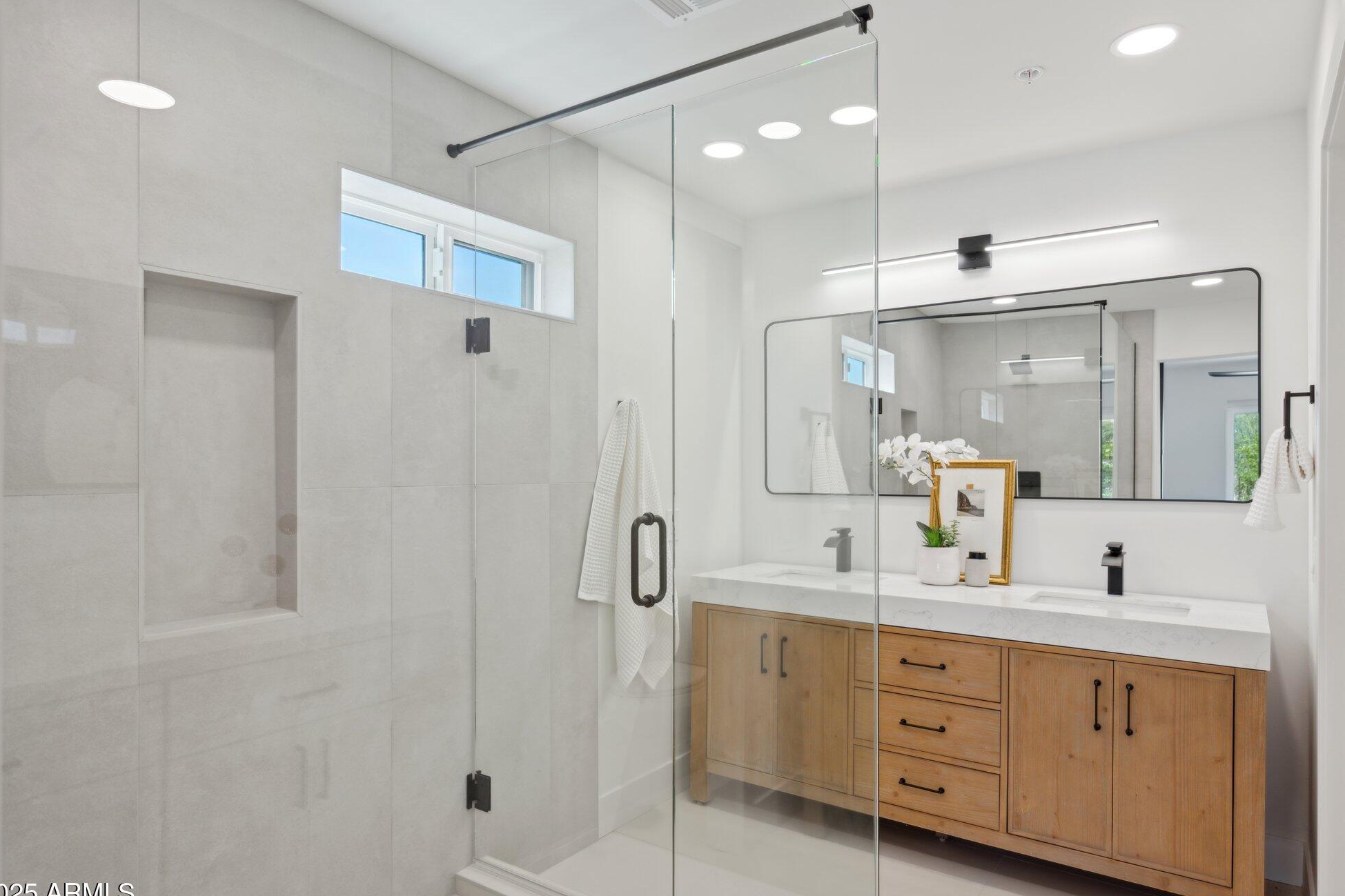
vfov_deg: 59.5
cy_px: 466
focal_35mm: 21
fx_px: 784
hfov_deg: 81.2
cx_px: 683
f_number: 8
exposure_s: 1/60
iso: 320
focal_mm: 20
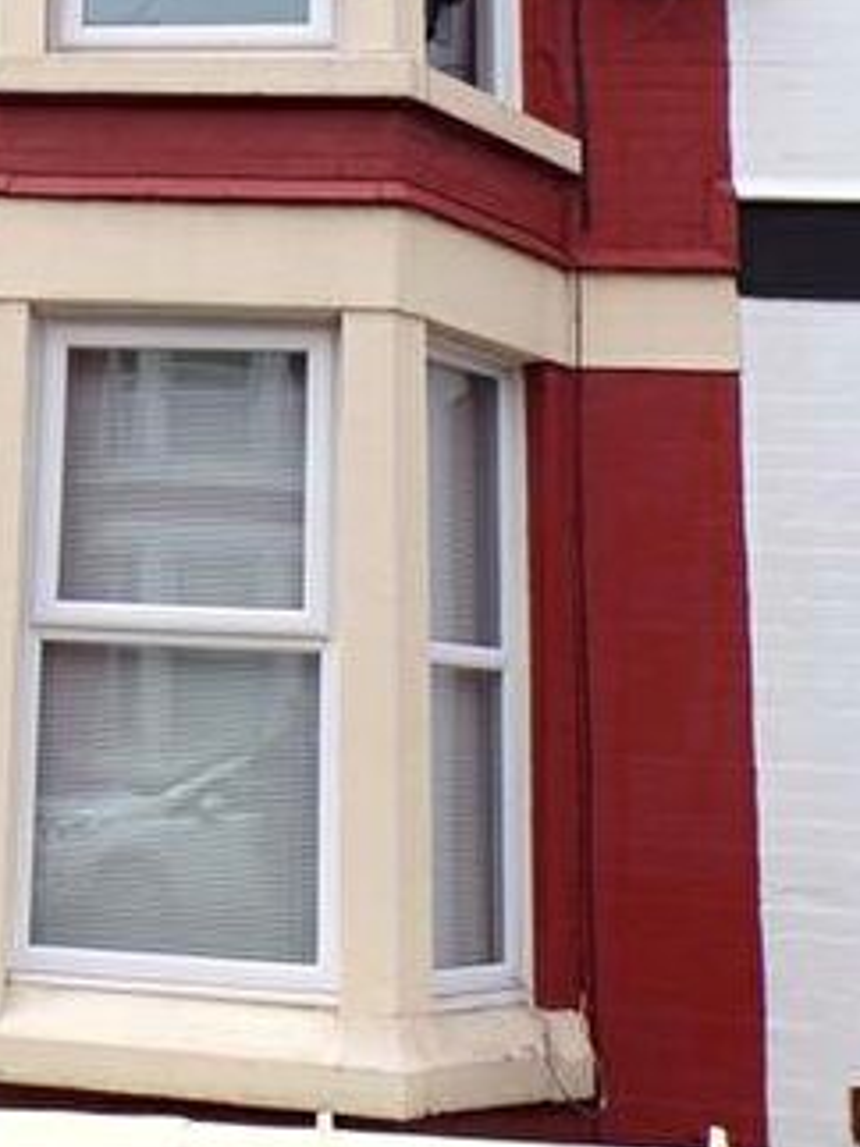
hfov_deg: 26.9
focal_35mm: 52
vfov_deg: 36.2
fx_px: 1724
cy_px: 318
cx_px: 68
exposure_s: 1/240
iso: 80
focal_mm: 4.3
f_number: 5.8
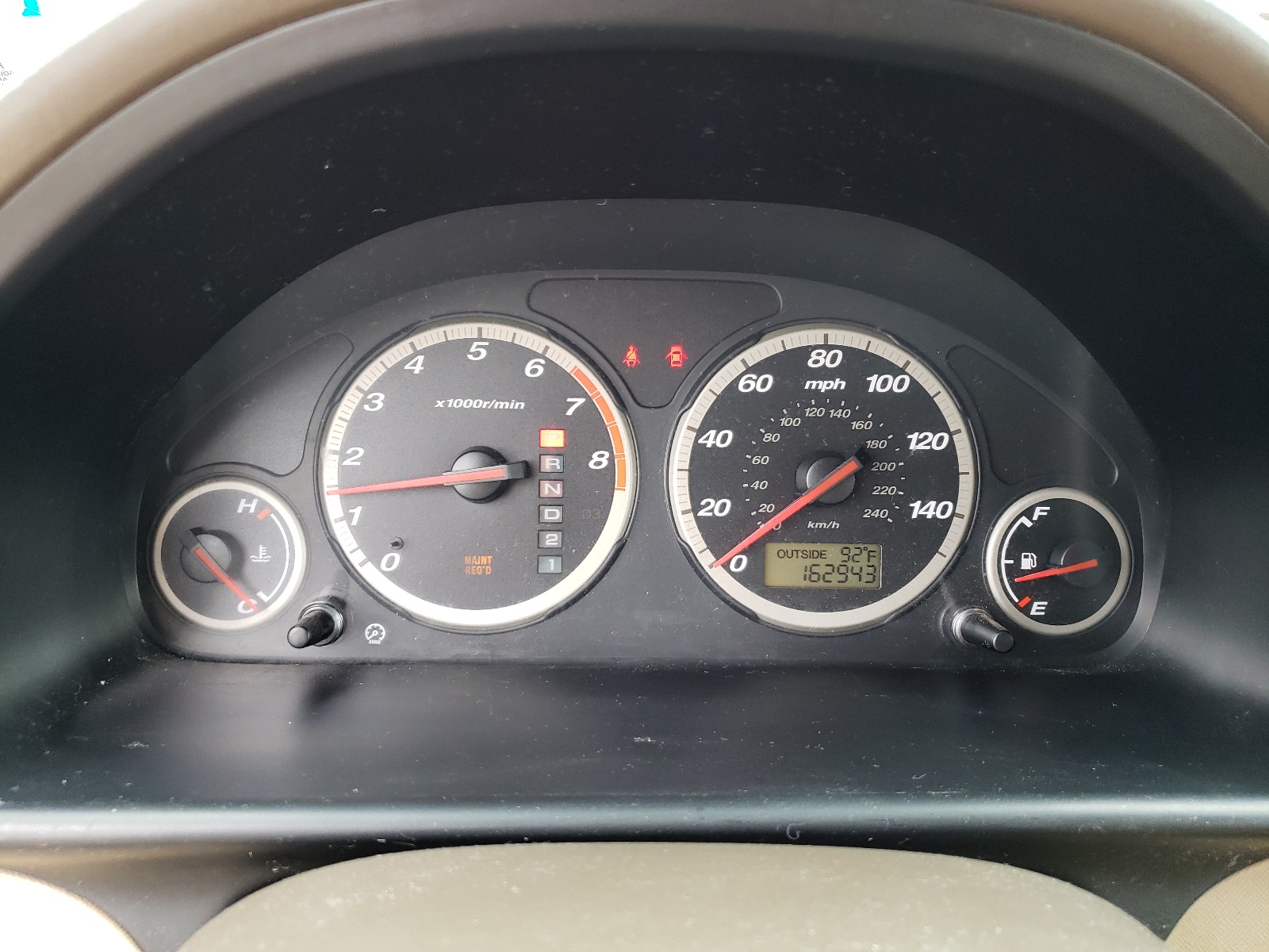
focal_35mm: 26
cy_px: 476
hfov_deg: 67.3
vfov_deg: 53.1
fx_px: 953
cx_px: 634
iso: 86
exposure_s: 1/120
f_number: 1.5
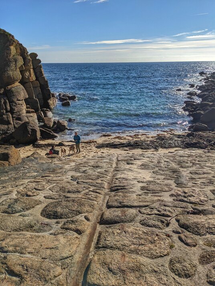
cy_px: 143
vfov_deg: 65.3
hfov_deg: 51.4
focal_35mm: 27
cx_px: 108
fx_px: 223
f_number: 1.73
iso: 85
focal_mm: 4.38
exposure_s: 1/11765
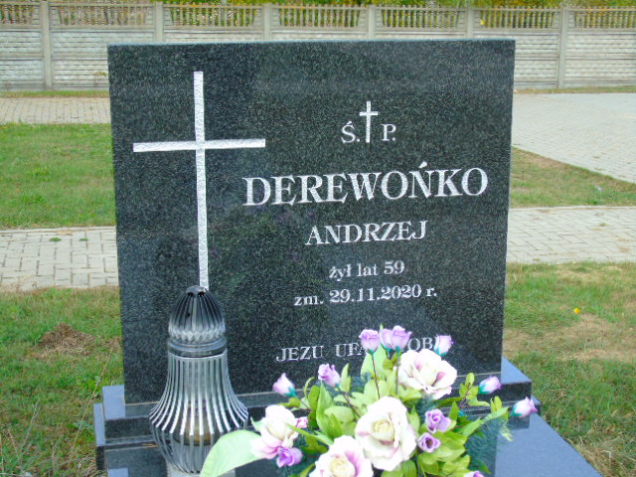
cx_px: 318
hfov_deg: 35.5
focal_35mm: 54
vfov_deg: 27.0
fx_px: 992
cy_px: 238
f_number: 4.3
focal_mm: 9.6
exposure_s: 1/80
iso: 80
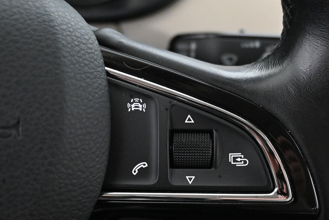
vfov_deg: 23.4
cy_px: 158
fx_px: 525
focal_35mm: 57
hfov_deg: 34.8
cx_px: 167
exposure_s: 1/30
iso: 5600
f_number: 4
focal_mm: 21.5
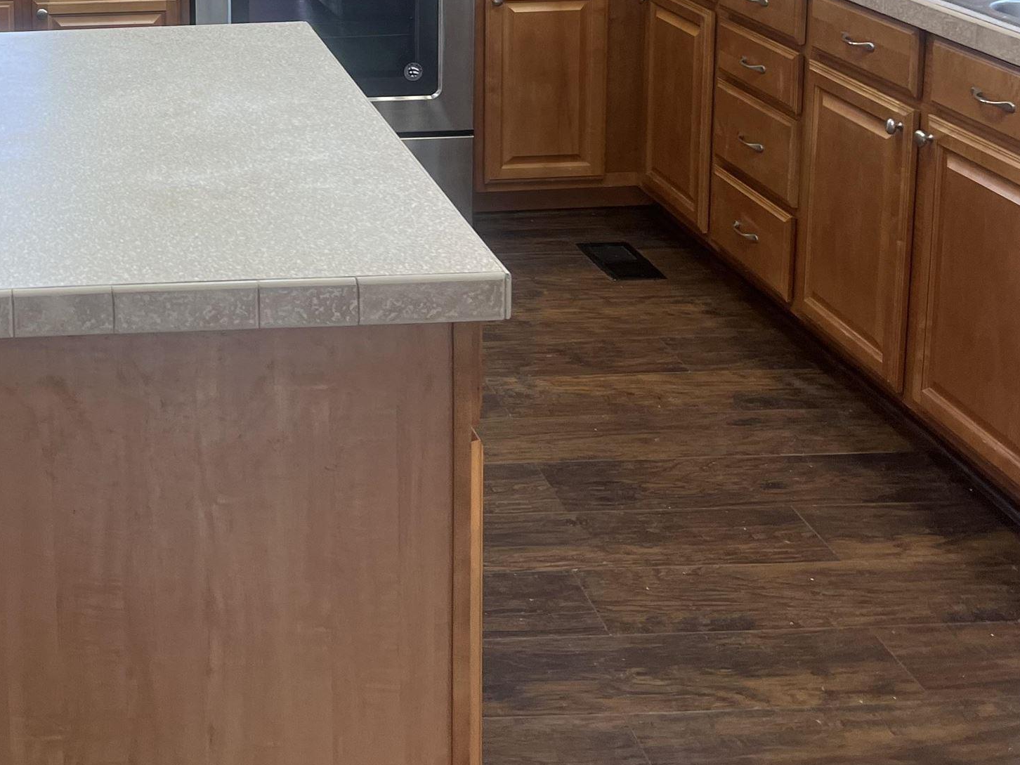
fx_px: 1621
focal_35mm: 55
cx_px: 75
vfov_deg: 25.1
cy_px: -18
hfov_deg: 32.9
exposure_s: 1/120
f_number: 1.5
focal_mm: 5.7
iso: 80
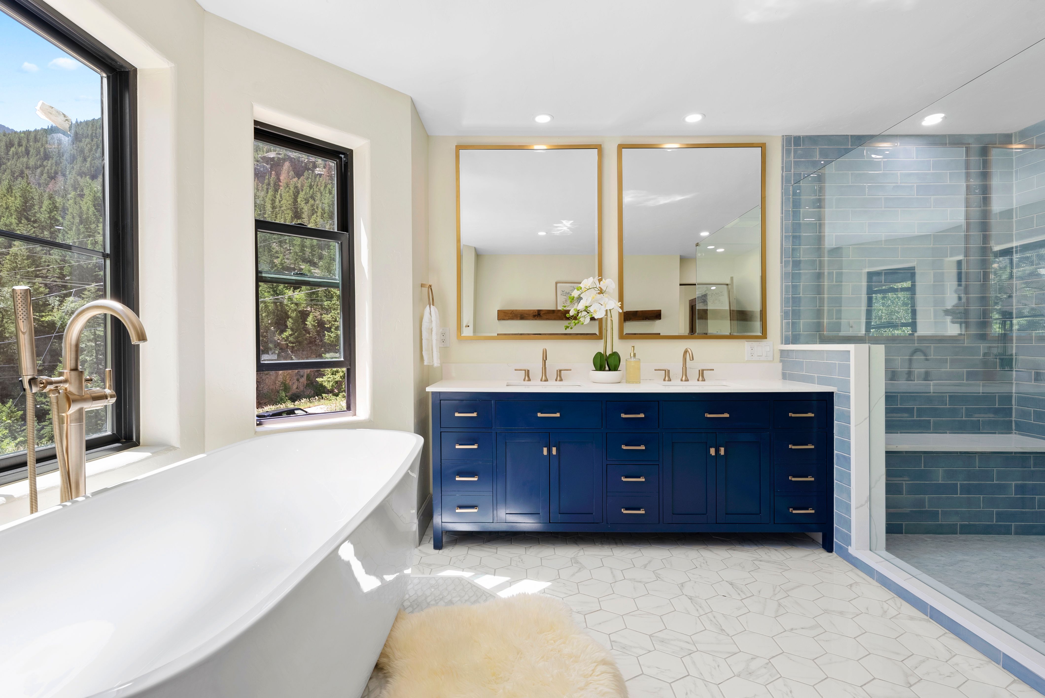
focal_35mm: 17
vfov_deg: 70.5
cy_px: 349
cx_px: 522
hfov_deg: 93.2
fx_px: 494
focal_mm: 17
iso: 160
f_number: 9
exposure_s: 1/10
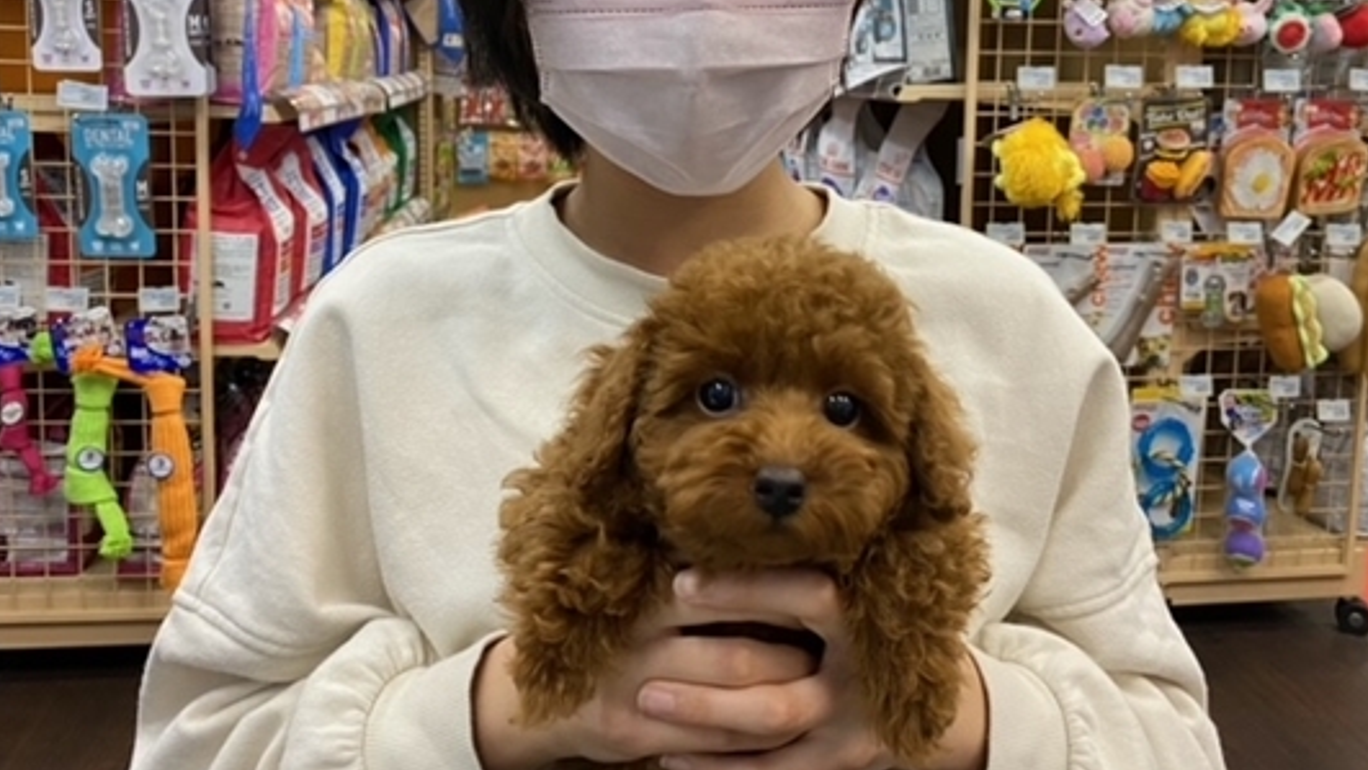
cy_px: 198
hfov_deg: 61.0
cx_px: 721
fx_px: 1161
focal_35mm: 32
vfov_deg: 35.9
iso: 125
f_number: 1.8
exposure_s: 1/60
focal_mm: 4.25
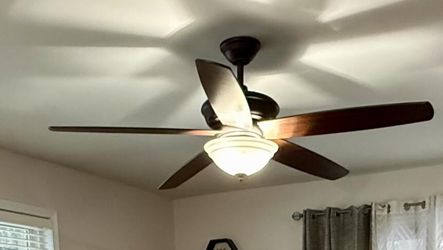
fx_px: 623
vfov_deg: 18.9
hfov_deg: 39.1
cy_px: 413
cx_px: 233
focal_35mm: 53
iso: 800
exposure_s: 1/60
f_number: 2.2
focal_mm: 2.22
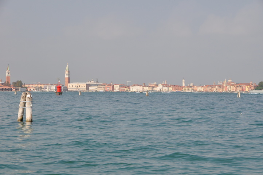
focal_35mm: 93
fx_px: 679
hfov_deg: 21.9
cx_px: 132
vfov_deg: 14.7
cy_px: 88
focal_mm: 62
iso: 200
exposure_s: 1/400
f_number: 11
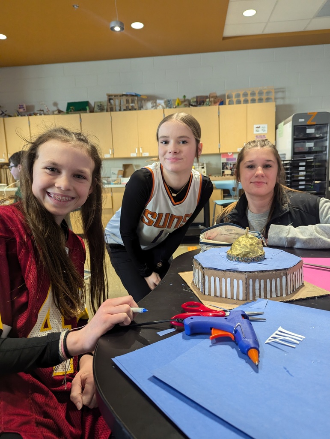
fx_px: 304
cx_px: 165
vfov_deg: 71.5
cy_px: 220
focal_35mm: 24
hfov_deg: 56.9
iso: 371
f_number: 1.85
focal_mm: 6.81
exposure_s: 1/105
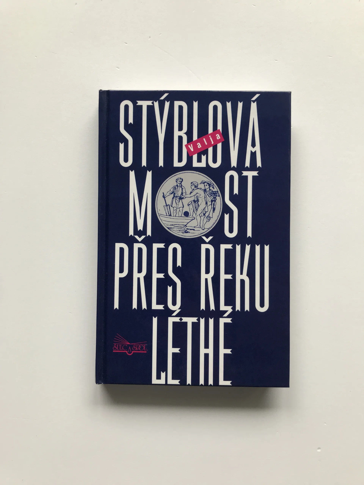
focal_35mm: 28
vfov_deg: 63.4
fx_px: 393
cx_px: 182
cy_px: 242
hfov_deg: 49.7
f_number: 1.8
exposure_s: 1/100
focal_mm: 3.99
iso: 40
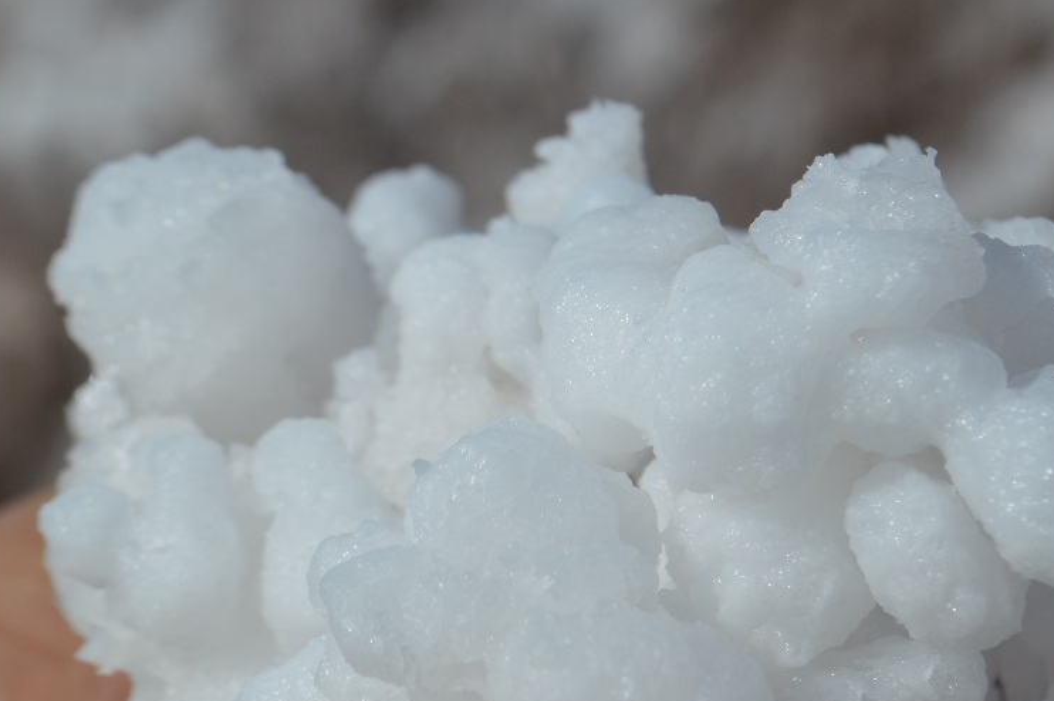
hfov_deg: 15.3
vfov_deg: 10.2
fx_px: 3913
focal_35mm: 134
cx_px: 610
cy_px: 495
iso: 100
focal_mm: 55
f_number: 10
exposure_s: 1/400
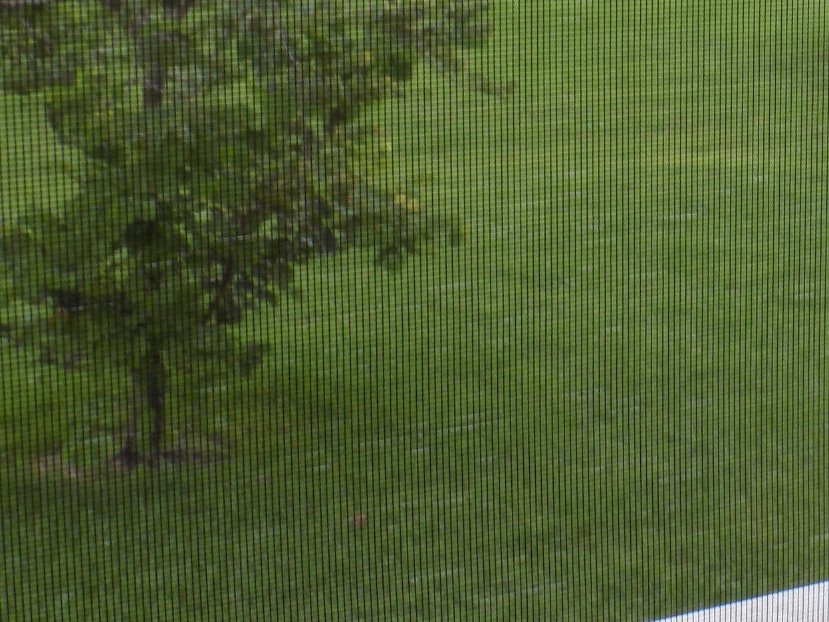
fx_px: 2131
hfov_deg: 21.2
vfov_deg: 16.4
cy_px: 92
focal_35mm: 89
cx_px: 840
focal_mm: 6.6
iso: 80
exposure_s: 1/100
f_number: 3.5
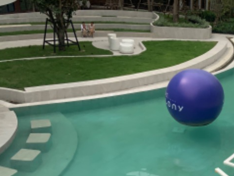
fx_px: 413
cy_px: 151
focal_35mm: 61
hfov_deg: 29.5
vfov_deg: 23.6
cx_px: 236
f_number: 1.8
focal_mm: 3
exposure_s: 1/1626
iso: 16
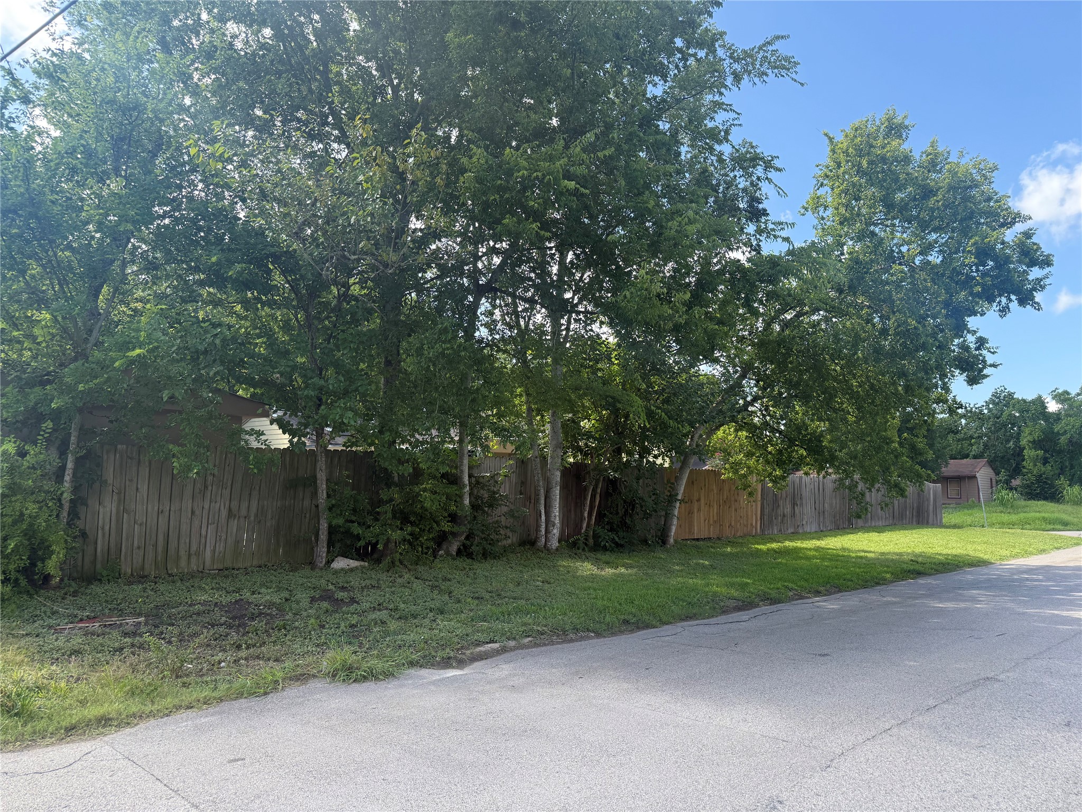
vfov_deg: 56.8
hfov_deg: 71.6
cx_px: 541
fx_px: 750
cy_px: 406
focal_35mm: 24
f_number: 1.78
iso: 100
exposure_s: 1/1156
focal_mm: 6.76
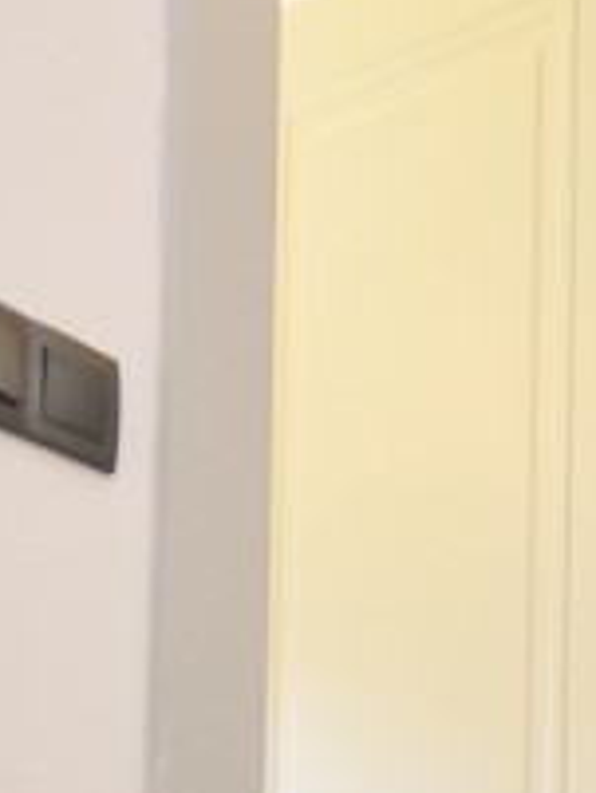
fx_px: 1903
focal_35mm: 83
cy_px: 1105
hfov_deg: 16.0
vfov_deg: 20.8
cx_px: 947
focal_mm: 10
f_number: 4
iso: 800
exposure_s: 1/60
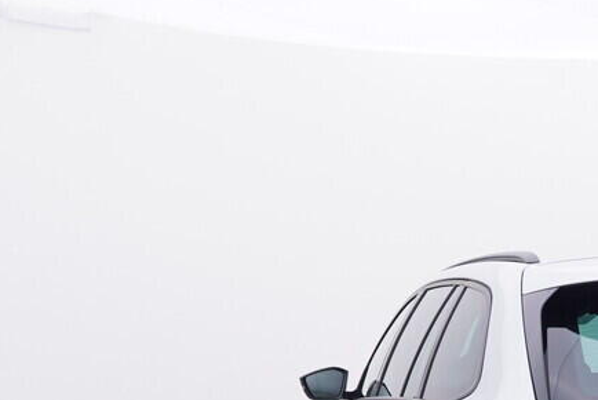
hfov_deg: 26.2
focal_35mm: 75
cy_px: 532
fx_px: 1241
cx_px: 537
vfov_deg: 17.1
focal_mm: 15
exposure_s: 1/80
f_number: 5
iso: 200
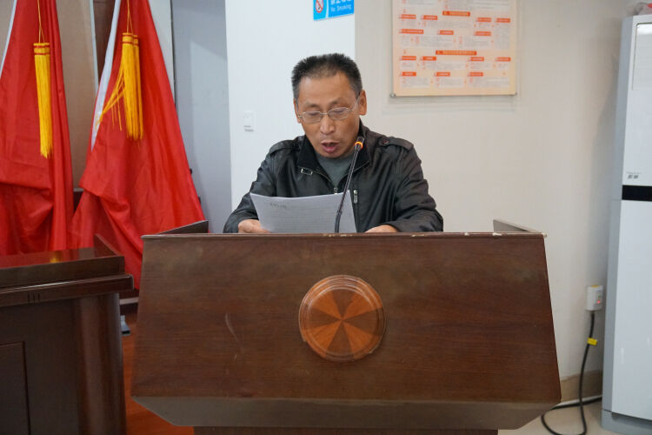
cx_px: 326
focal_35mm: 39
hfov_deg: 49.6
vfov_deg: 34.2
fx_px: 706
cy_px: 218
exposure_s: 1/160
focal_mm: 26
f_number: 4
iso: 6400
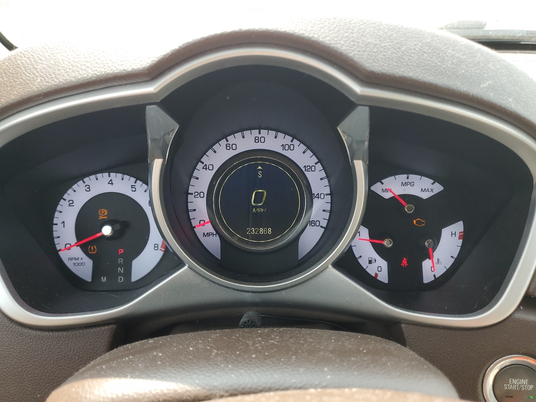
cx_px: 268
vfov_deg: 53.1
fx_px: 403
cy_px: 201
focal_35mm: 26
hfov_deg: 67.3
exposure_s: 1/192
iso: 50
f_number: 1.5
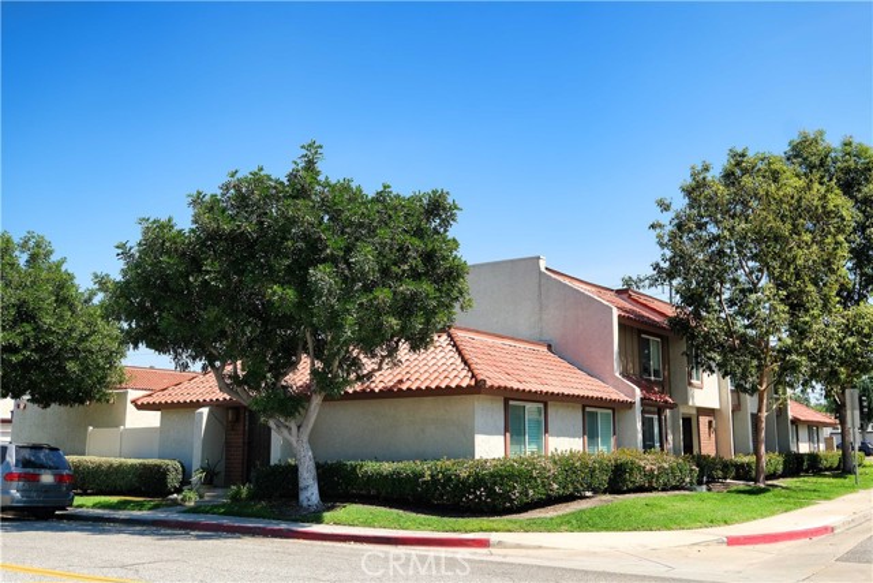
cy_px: 292
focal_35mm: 36
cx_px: 436
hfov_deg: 53.1
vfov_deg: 36.9
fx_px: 873
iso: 160
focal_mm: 24
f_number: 5.6
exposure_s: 1/400
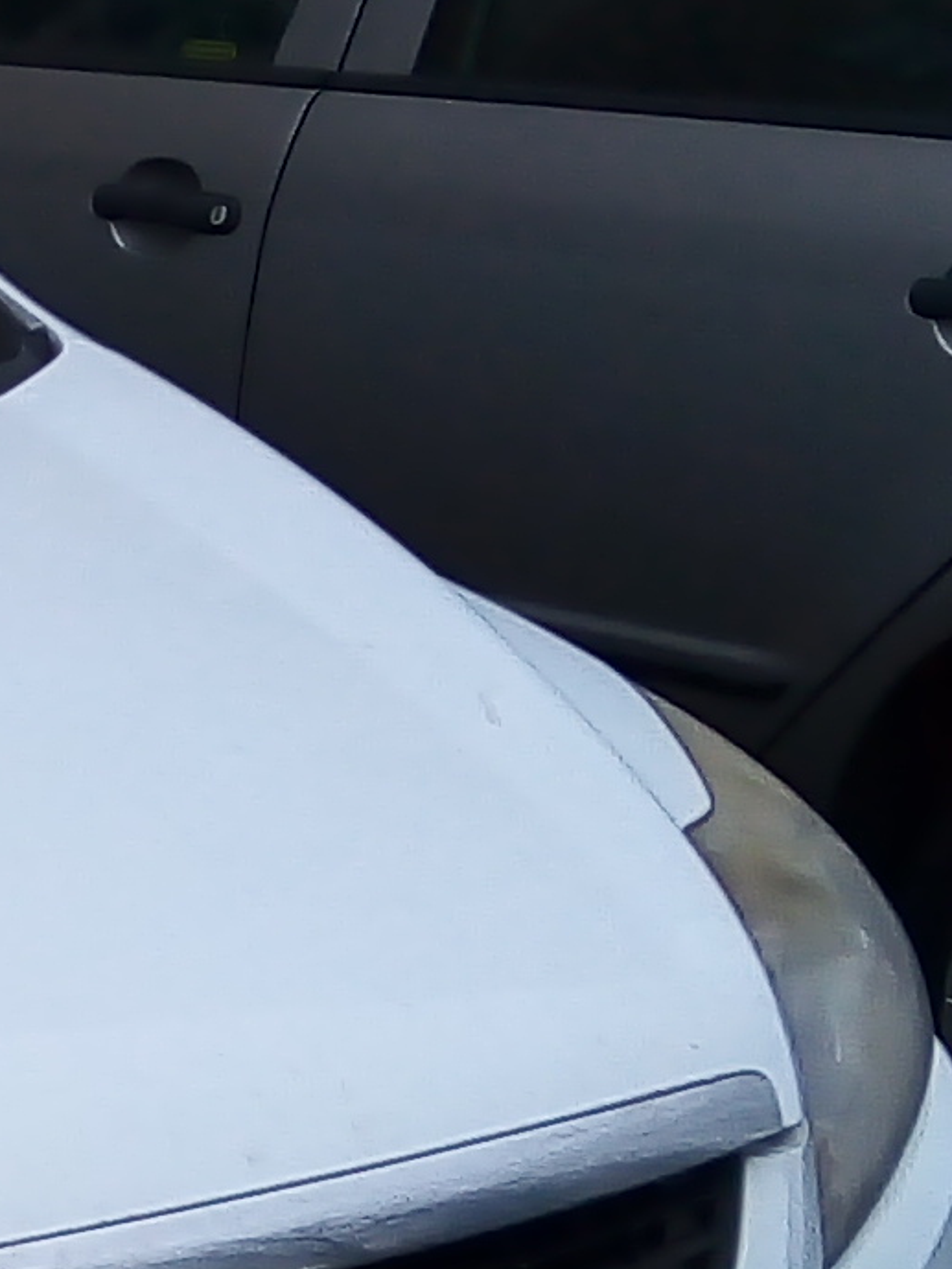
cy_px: 1083
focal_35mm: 169
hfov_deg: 8.2
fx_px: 6195
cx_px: -1169
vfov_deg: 11.6
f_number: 2.2
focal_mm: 4.52
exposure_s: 1/100
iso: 122
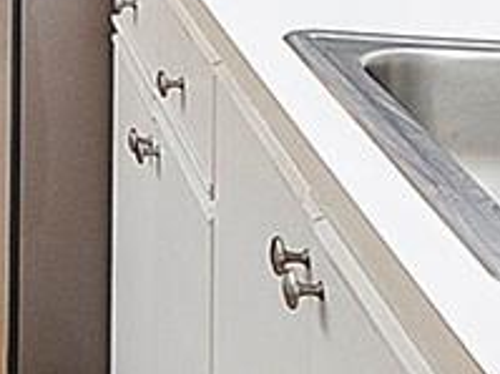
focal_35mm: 116
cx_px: -525
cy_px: -389
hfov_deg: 14.1
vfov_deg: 11.4
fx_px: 1675
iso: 250
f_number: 7.1
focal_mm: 10
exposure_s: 1/25
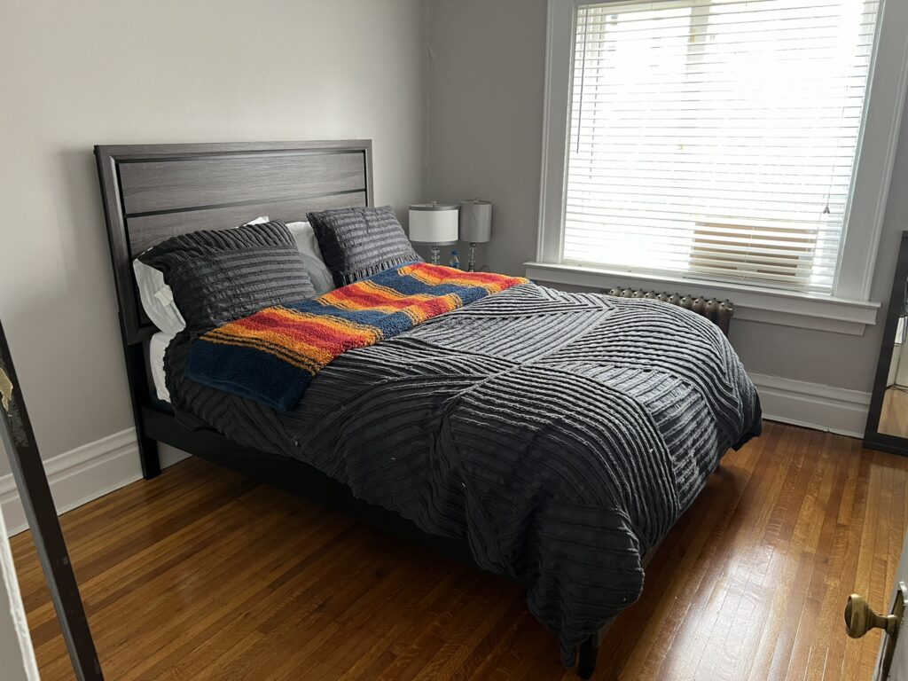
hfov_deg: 67.3
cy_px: 340
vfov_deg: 53.1
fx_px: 682
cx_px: 454
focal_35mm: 26
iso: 125
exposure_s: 1/70
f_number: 1.5
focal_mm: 5.7
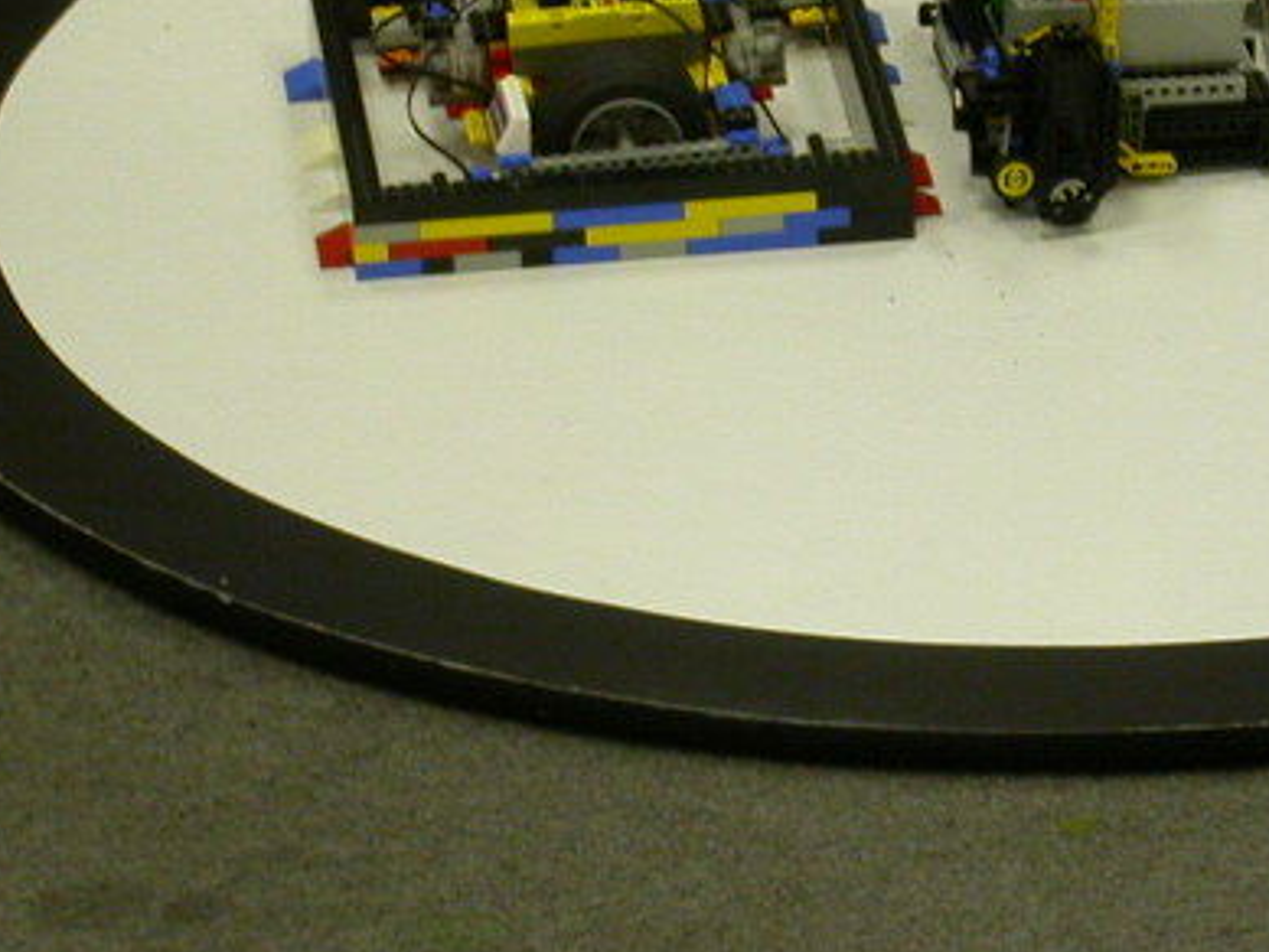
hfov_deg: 6.8
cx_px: 783
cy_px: 411
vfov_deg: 5.1
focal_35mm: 292
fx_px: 10708
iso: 100
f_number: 4.2
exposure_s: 1/11.5
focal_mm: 23.1
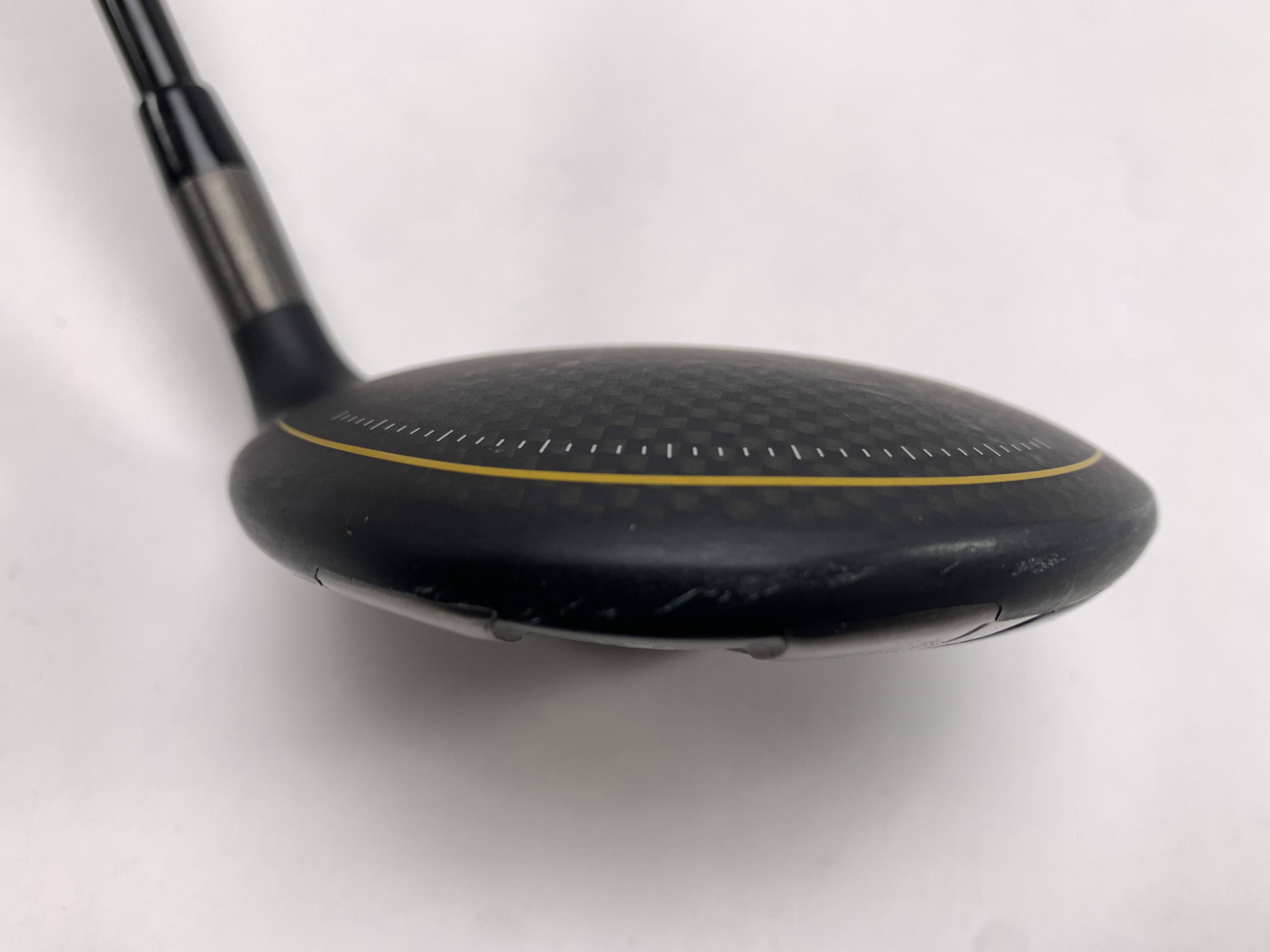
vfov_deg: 53.1
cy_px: 476
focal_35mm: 26
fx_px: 954
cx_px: 635
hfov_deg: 67.3
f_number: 1.8
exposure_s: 1/120
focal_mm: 4.25
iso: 25
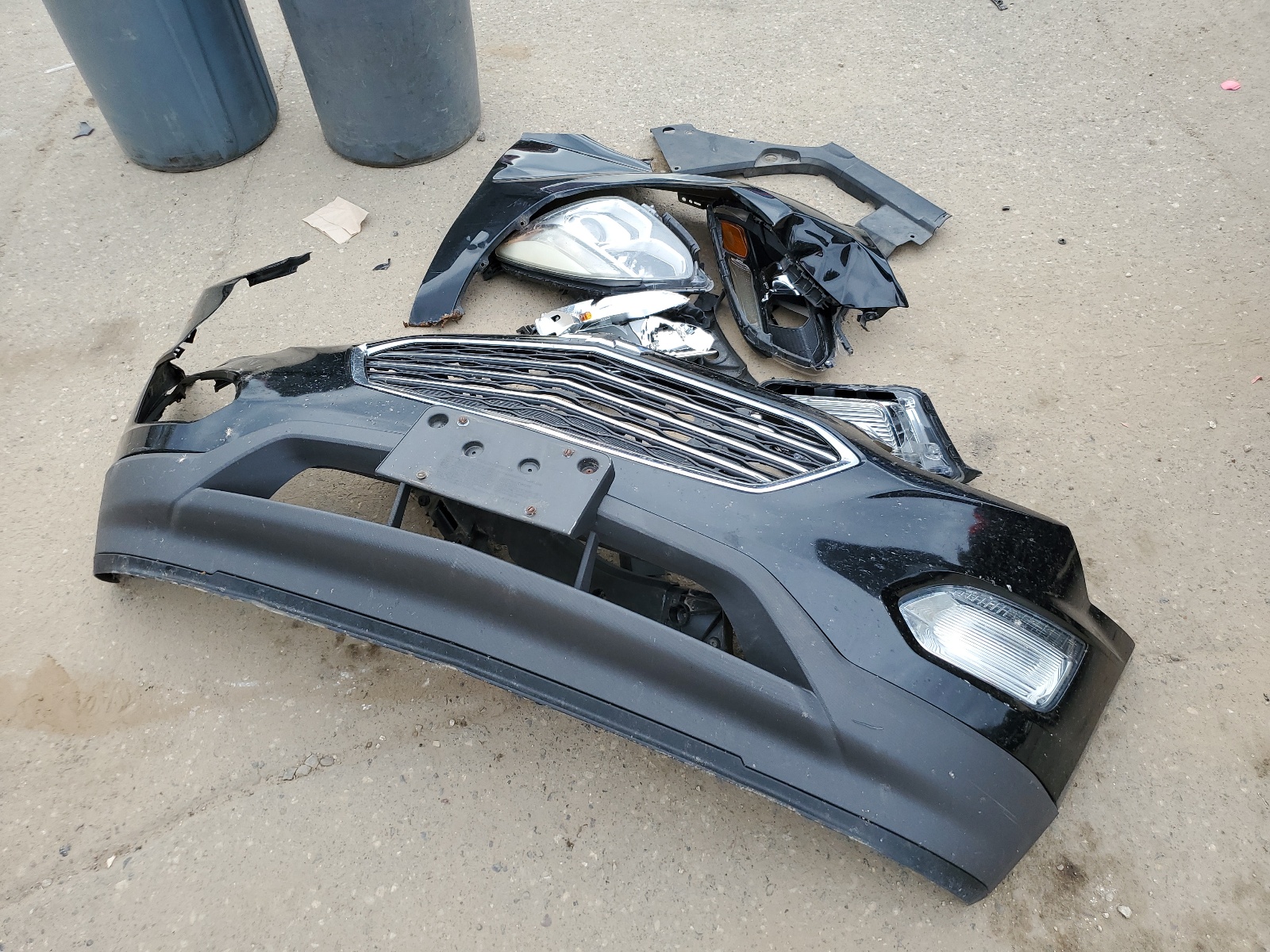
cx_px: 635
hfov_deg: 67.3
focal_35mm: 26
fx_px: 954
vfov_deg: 53.1
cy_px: 476
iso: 50
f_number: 1.5
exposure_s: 1/625
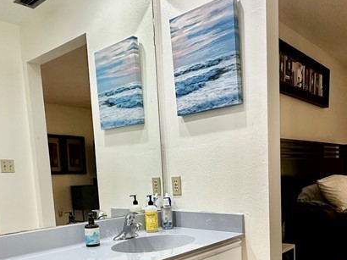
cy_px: 213
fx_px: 351
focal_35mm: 35
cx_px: 198
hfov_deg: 52.5
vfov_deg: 38.9
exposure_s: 1/120
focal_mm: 2.22
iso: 250
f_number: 2.2
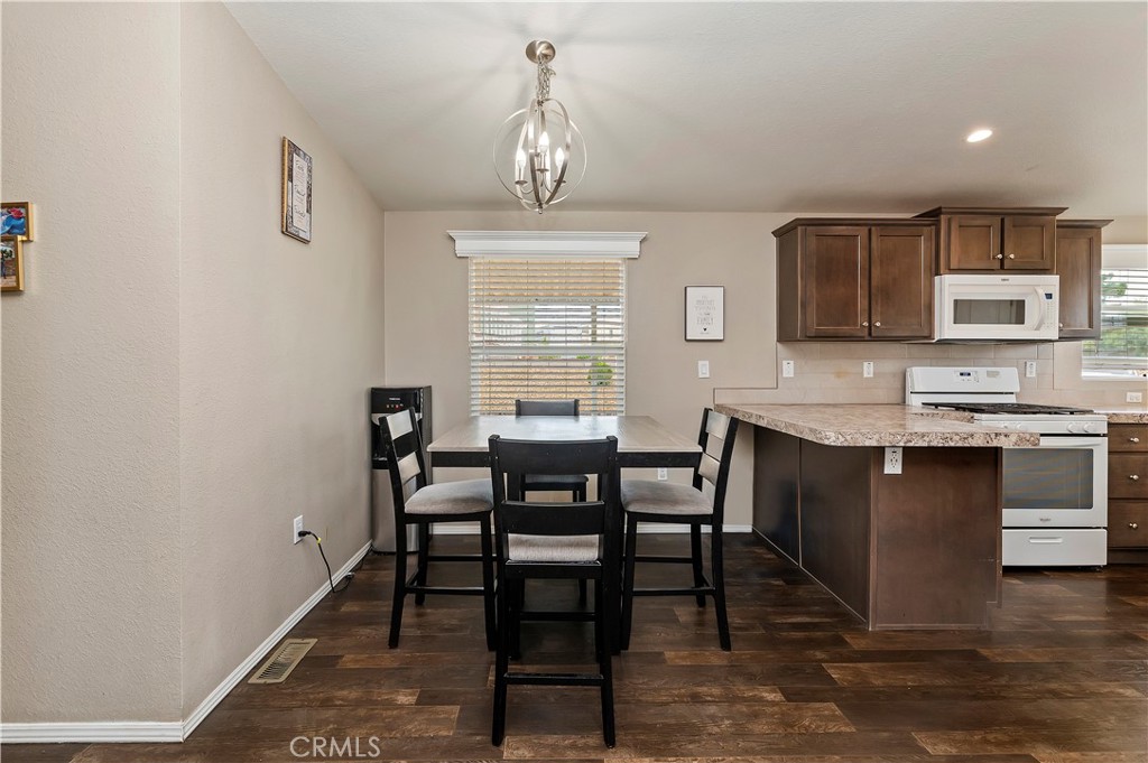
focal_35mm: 14
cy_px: 382
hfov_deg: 104.3
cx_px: 574
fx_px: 446
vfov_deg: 81.1
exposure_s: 1/25
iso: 500
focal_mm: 14
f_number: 10
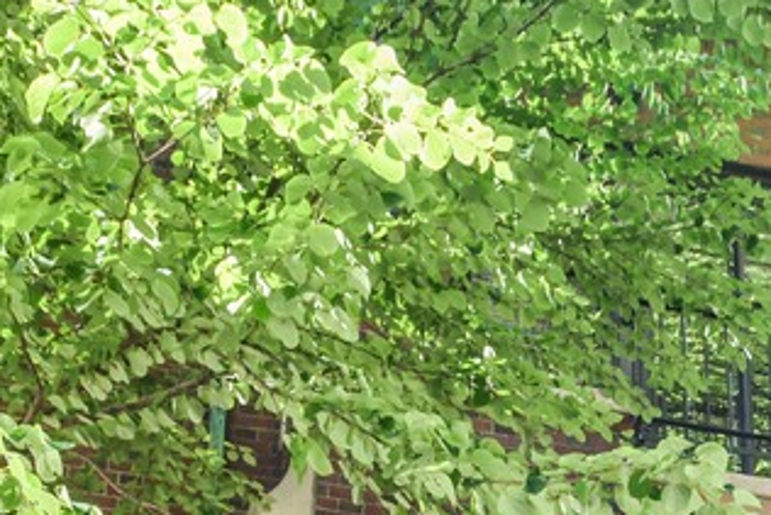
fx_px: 1864
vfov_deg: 13.5
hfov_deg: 23.1
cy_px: 1035
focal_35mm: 87
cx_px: 605
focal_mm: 17
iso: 200
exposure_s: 1/13
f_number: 8
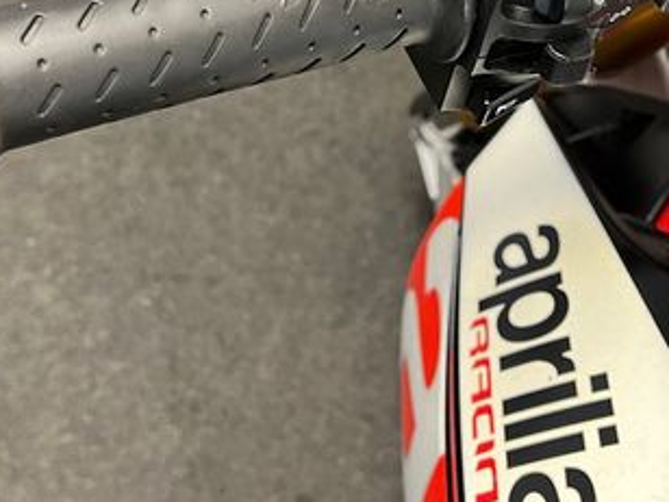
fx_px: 1044
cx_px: 356
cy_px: 2
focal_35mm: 54
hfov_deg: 35.5
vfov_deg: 25.7
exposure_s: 1/50
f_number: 1.6
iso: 320
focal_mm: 5.1
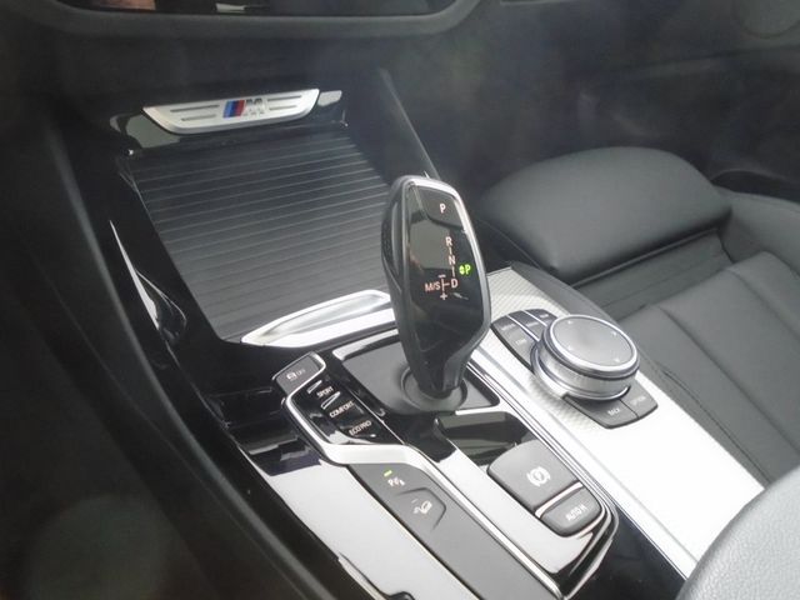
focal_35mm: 26
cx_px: 400
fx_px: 601
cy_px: 300
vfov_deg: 53.1
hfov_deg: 67.3
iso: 400
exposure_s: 1/15
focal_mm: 4.6
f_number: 3.2
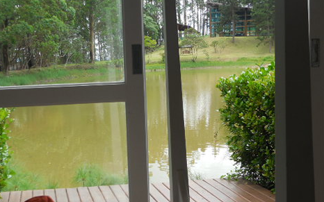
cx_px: 147
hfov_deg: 30.6
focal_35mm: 67
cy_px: 130
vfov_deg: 19.4
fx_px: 591
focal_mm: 8.2
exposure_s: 1/200
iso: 125
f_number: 3.8
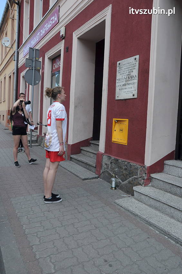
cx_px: 91
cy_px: 137
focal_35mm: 27
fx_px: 205
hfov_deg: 47.8
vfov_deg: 67.4
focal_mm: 18
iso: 800
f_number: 10
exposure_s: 1/400
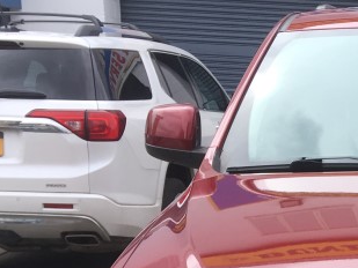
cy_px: 370
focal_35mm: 96
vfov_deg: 14.6
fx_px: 993
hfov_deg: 19.0
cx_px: 461
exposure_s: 1/493
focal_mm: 4.15
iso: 25
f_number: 2.2
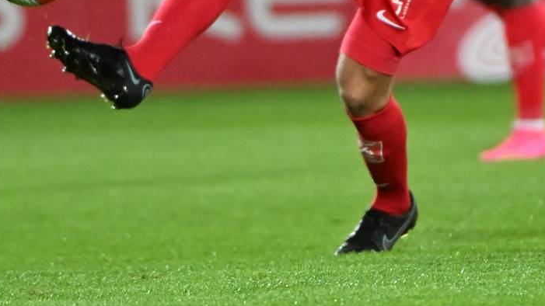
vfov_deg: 0.7
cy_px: -115
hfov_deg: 1.3
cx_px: 302
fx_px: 24880
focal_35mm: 1722
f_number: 4
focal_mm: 400
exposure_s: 1/1000
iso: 4000
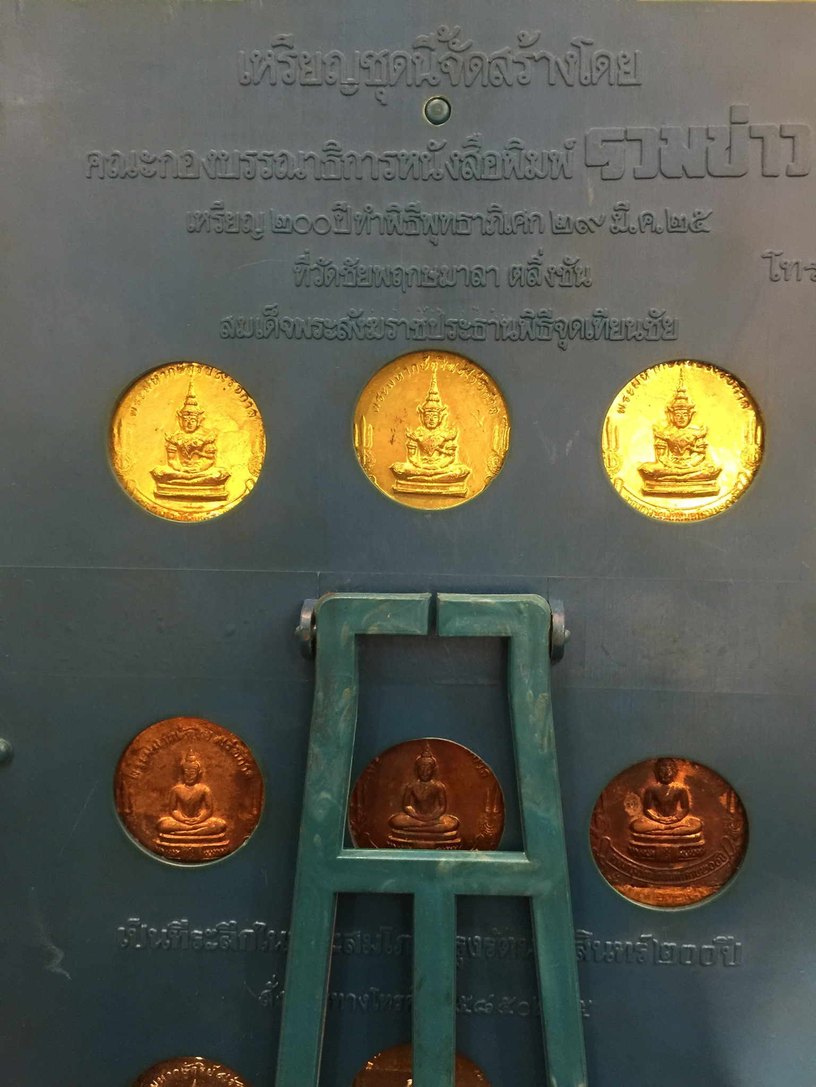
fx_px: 911
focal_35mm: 29
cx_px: 408
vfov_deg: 61.7
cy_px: 544
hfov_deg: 48.2
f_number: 2.2
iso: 100
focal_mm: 4.15
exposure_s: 1/17
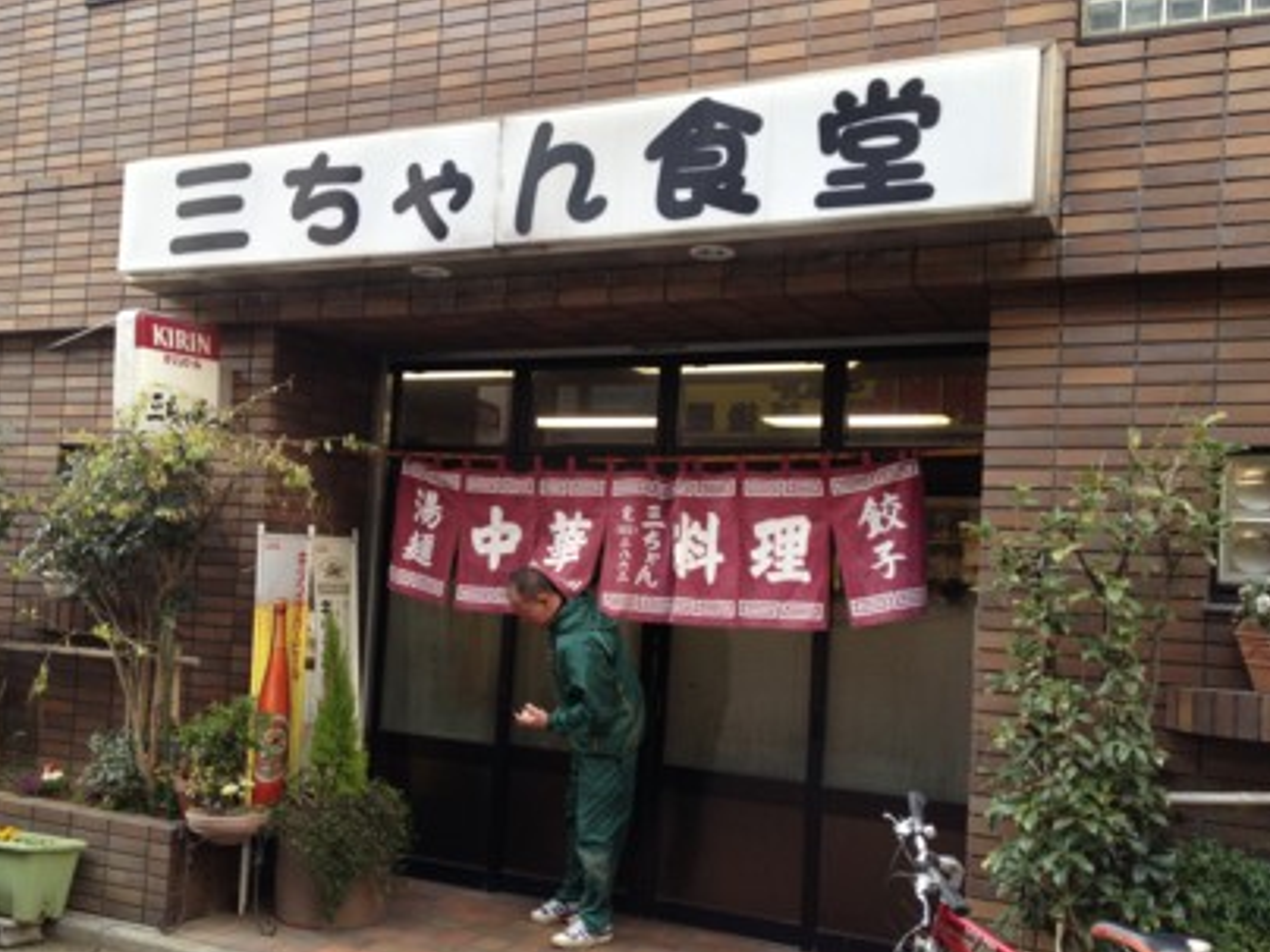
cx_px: 591
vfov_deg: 36.8
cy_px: 528
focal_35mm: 39
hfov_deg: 47.8
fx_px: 1431
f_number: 2.4
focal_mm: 4.28
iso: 80
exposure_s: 1/120
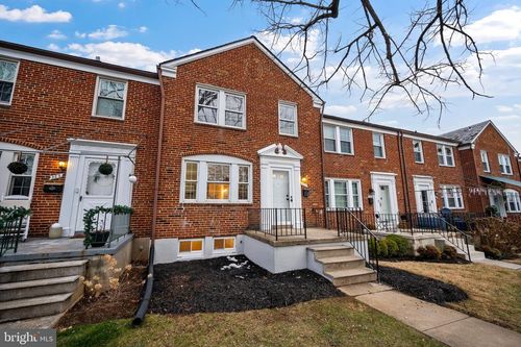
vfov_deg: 77.3
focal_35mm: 15
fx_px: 217
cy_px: 174
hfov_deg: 100.4
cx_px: 260
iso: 200
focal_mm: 15
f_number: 8
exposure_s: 1/13
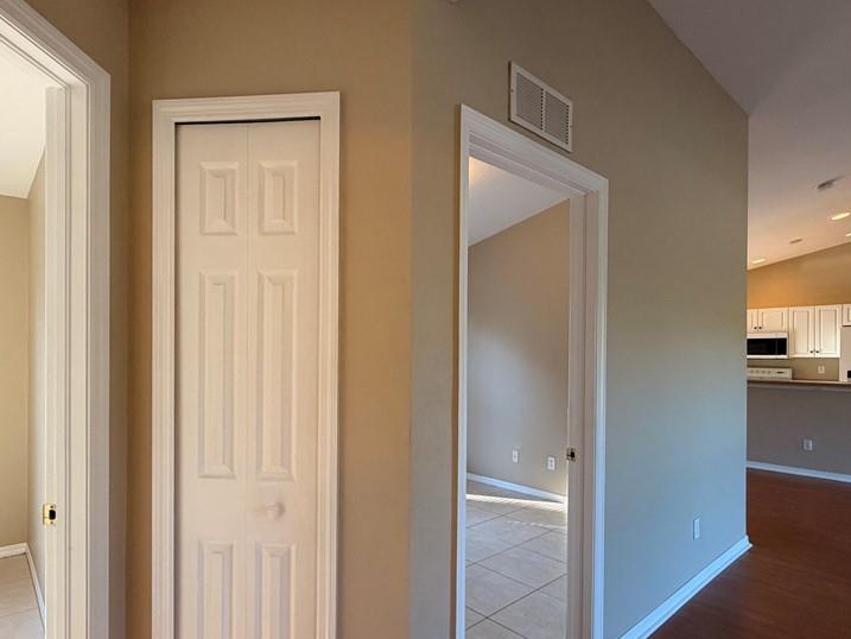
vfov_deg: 65.7
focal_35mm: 20
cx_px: 389
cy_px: 360
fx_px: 492
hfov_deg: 81.6
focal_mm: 2.22
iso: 250
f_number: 2.2
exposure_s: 1/120
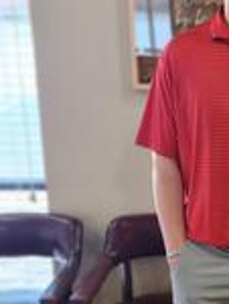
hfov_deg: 20.0
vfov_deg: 28.1
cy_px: 142
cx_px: 280
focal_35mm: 69
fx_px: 607
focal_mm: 5.4
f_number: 1.8
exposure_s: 1/60
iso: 250
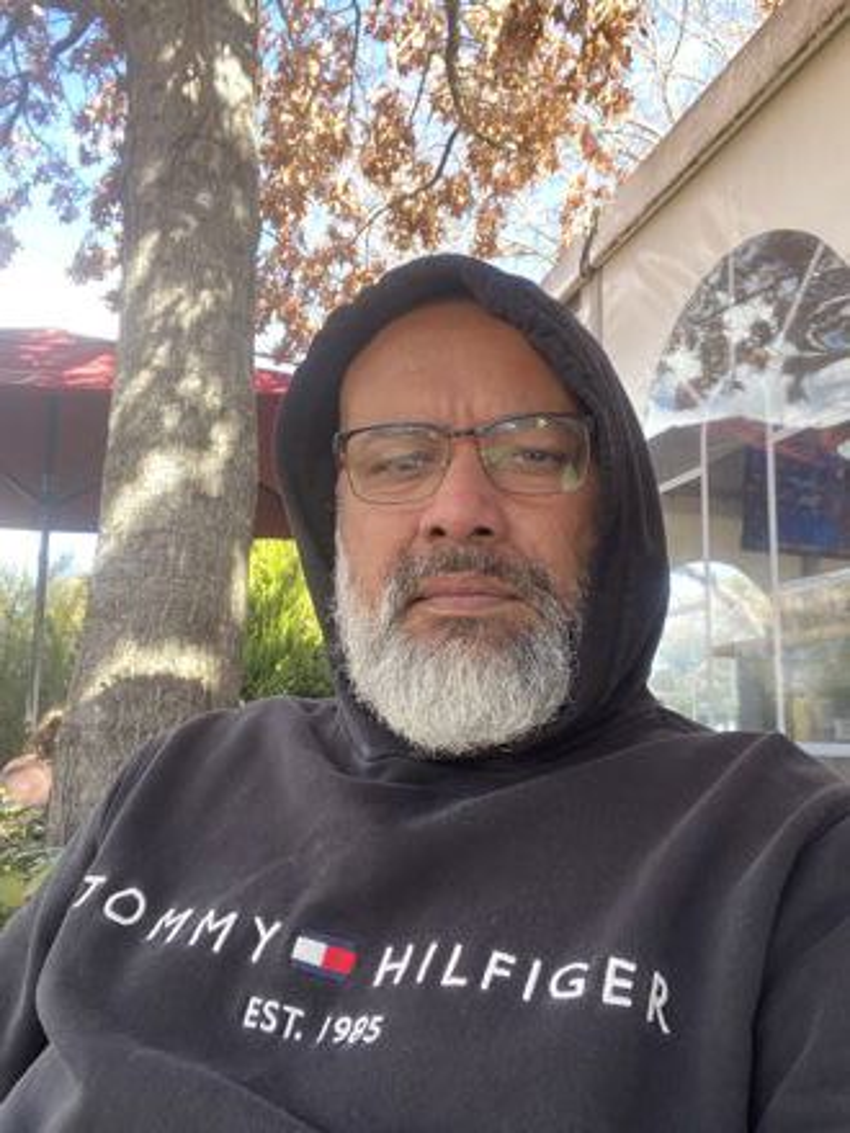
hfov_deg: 46.8
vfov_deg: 60.0
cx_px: 425
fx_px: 982
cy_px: 566
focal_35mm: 30
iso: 100
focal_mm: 2.71
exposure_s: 1/120
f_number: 2.2
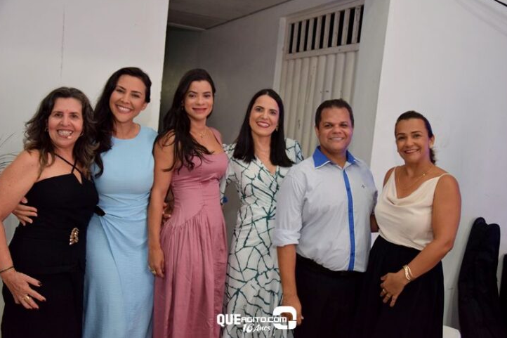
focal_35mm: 39
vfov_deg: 34.6
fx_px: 542
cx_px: 256
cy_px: 165
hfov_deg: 50.1
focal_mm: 25
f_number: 4
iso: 1250
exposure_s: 1/60
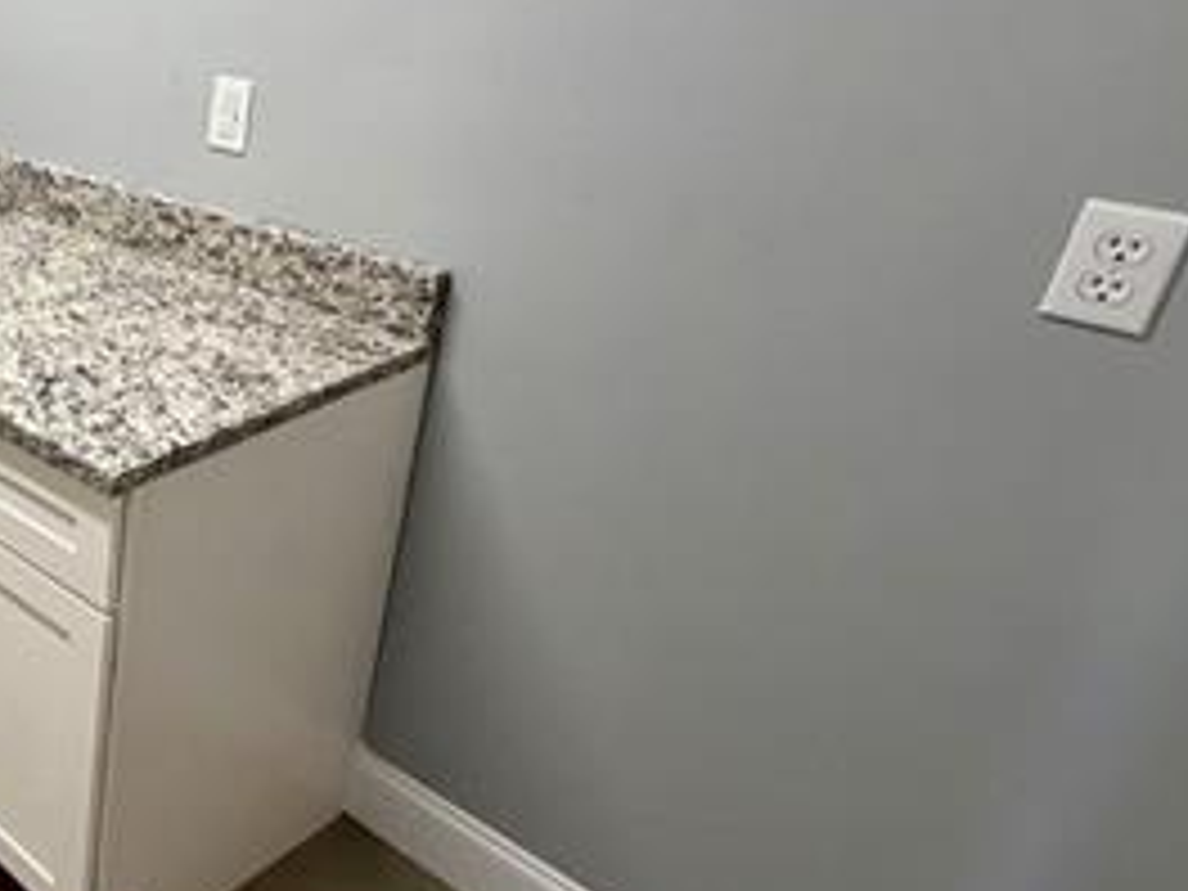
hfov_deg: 40.3
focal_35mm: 34
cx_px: -198
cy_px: 302
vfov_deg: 41.3
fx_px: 1167
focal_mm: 2.22
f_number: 2.2
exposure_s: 1/120
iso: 250
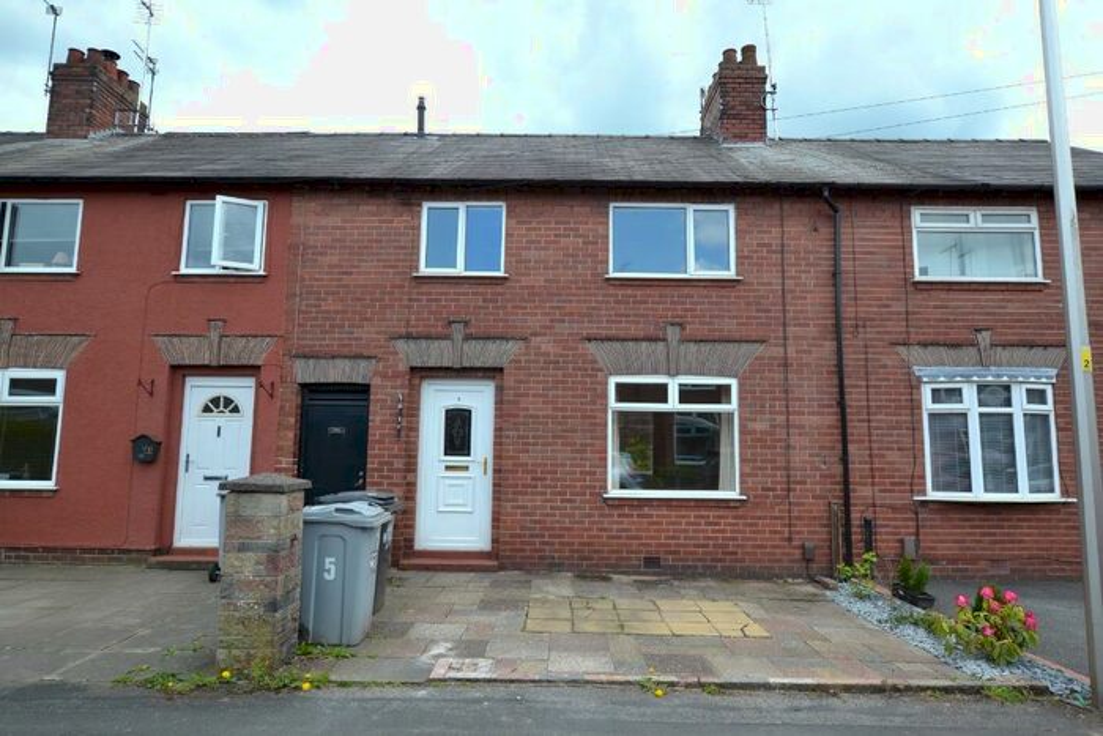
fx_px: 644
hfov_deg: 81.2
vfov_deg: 59.5
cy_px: 368
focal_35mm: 21
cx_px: 552
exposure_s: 1/100
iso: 100
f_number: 5
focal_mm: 14
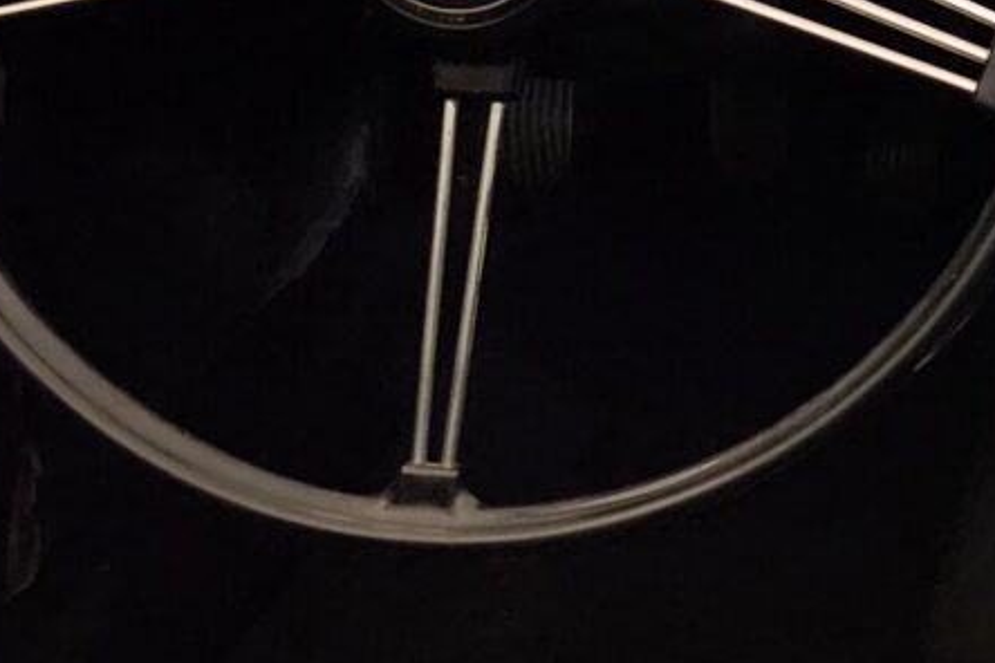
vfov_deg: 14.4
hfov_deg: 20.3
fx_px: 2487
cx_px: 1365
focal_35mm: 90
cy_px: -251
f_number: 1.8
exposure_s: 1/25
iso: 1000
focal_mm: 5
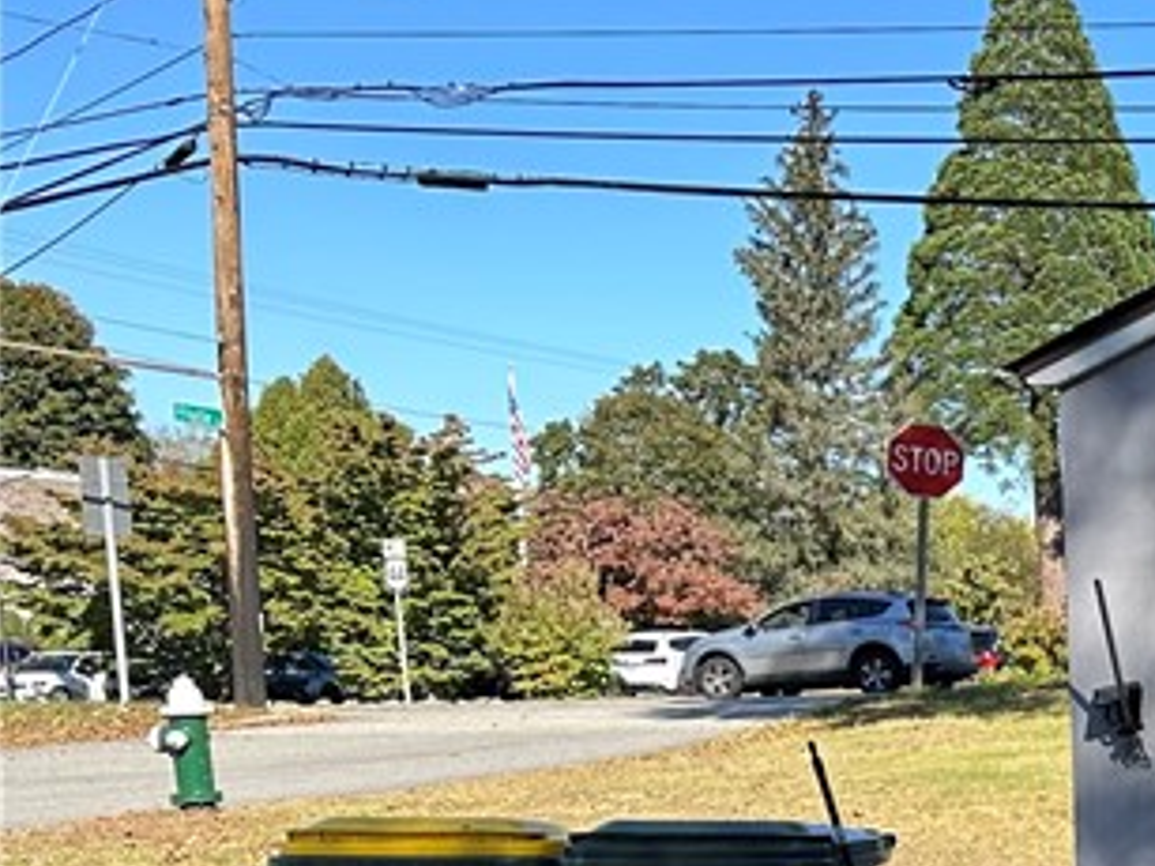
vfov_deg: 17.7
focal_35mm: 80
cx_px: 1922
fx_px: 2668
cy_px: 998
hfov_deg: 19.7
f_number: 1.78
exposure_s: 1/1880
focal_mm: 6.86
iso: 80
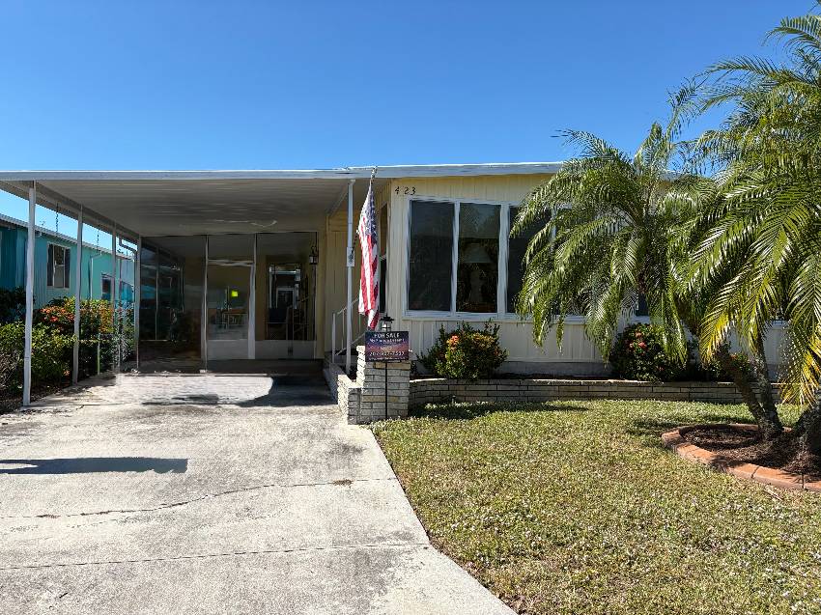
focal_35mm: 26
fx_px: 616
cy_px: 308
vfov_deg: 53.0
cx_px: 410
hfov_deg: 67.3
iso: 50
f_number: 1.6
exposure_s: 1/2865
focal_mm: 5.96
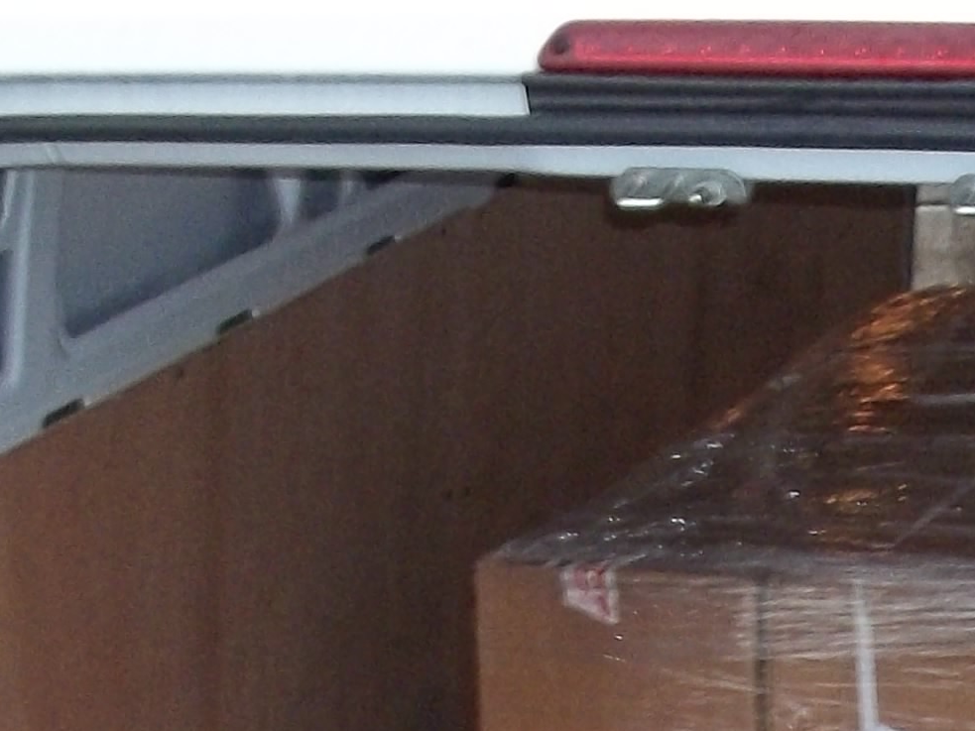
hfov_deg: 13.4
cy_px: 1370
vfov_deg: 9.7
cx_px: 1077
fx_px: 4055
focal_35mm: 144
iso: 160
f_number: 3.3
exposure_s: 1/60
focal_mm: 5.9
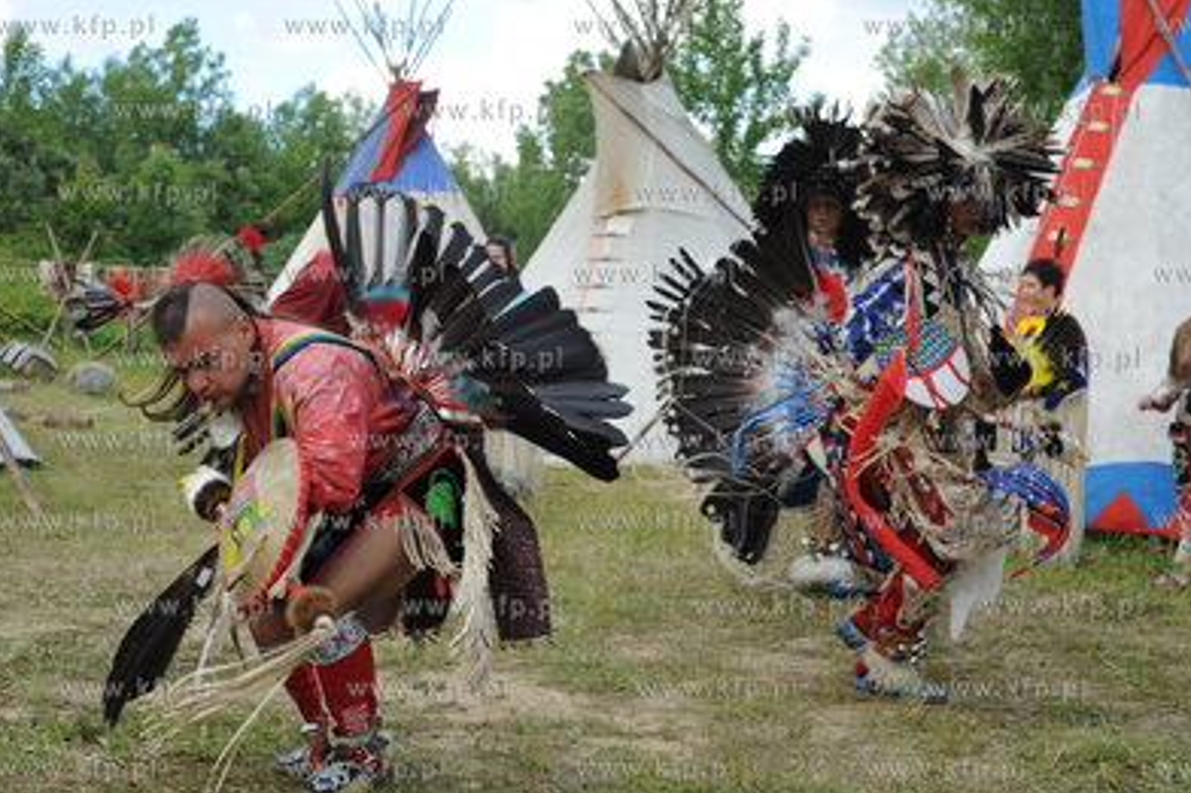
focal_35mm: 51
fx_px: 1686
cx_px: 589
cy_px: 398
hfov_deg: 38.9
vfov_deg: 26.5
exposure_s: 1/200
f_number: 5.6
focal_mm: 50
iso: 200
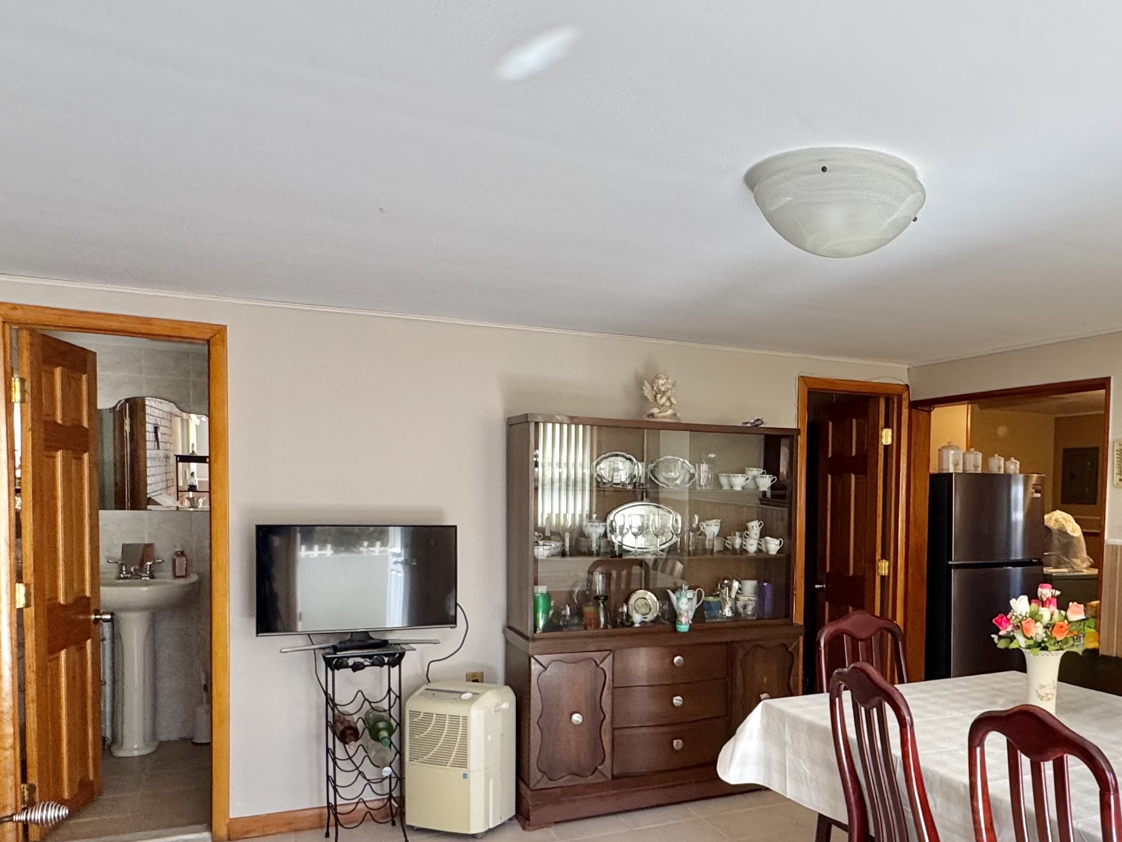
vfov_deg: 47.7
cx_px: 773
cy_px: 542
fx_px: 940
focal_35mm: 29
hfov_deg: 59.8
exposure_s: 1/120
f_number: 2.2
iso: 200
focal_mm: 2.22
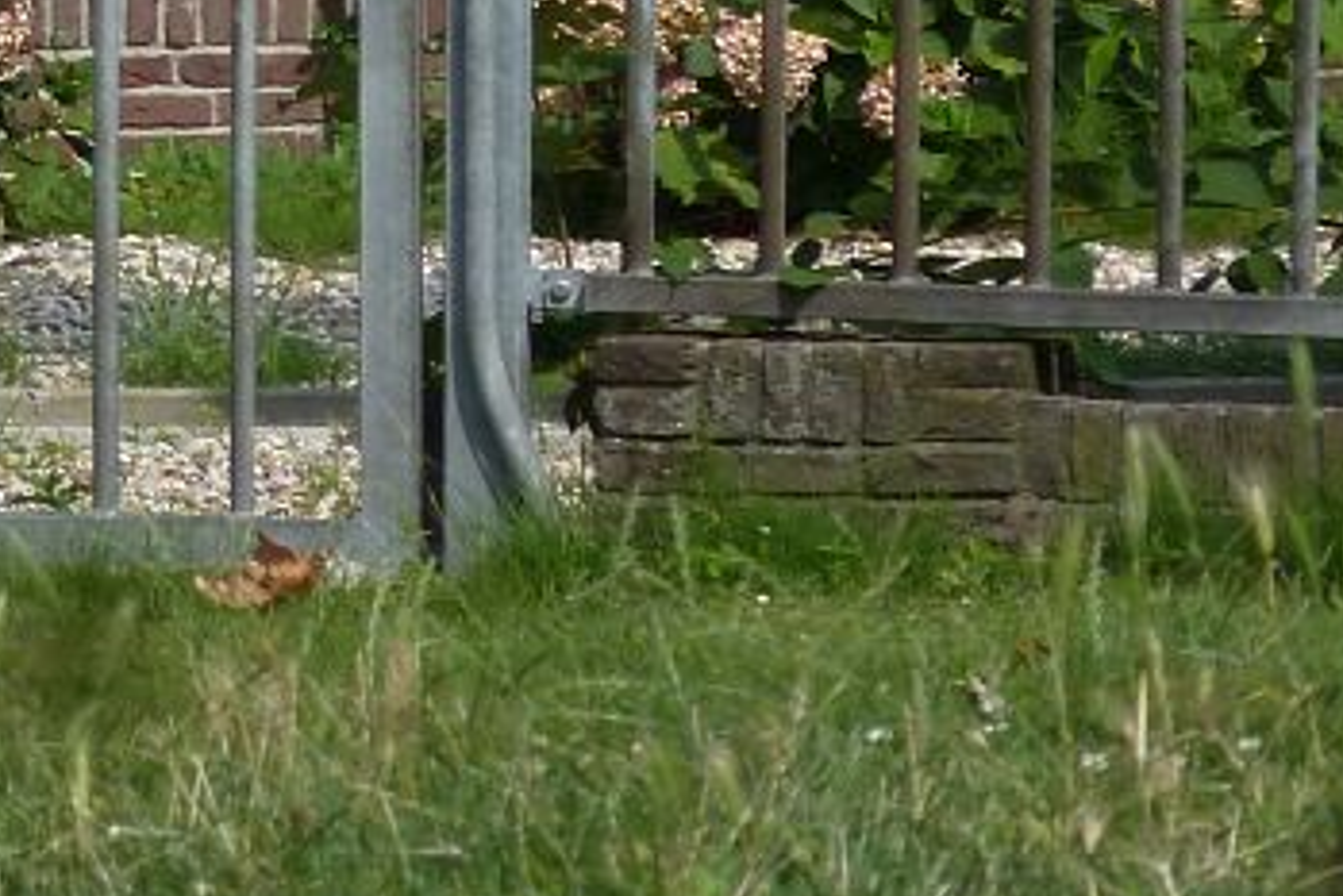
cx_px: -523
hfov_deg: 2.3
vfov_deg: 1.5
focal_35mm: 915
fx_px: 34147
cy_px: -346
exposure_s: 1/800
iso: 160
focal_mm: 49.2
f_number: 4.9
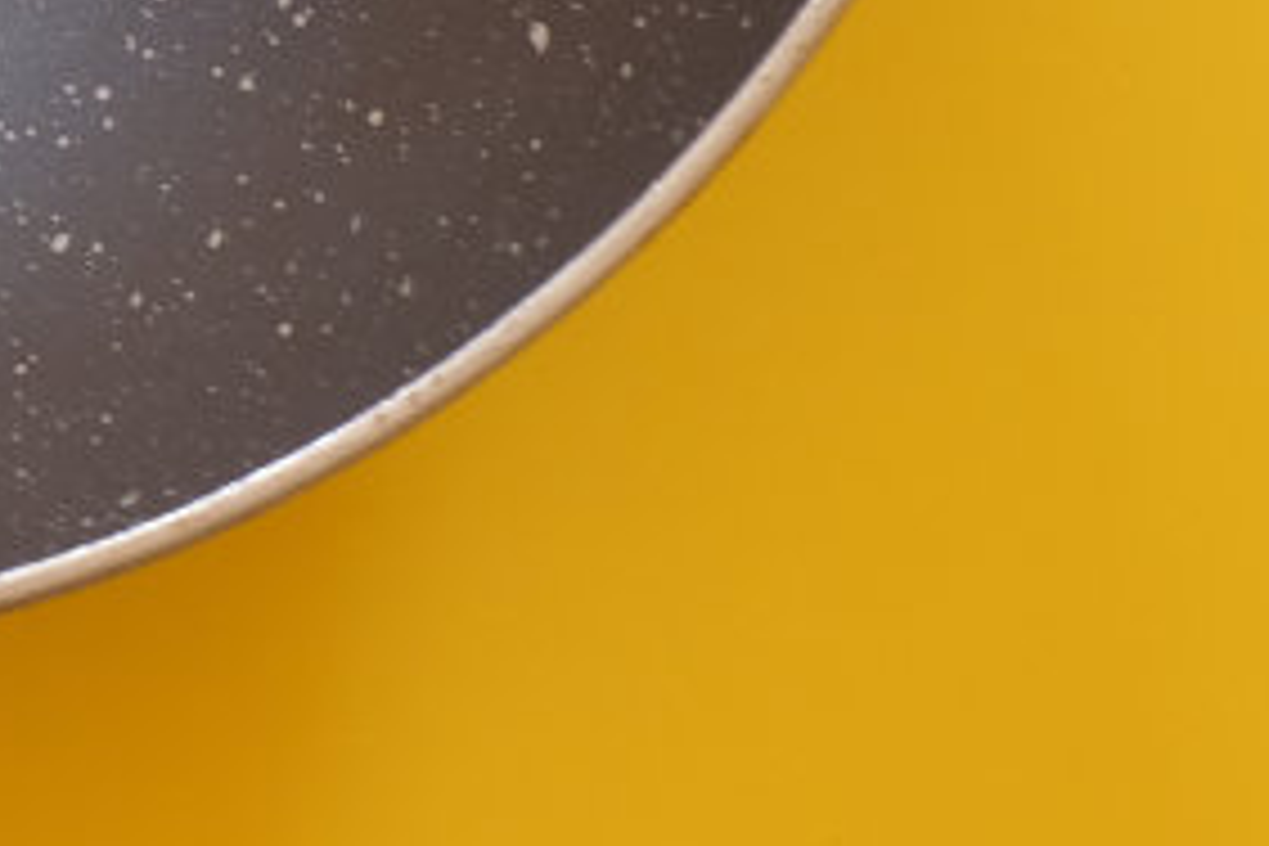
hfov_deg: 6.4
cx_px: -2218
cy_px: -524
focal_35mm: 301
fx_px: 10609
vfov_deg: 4.5
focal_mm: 35
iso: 250
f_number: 5.6
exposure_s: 1/60
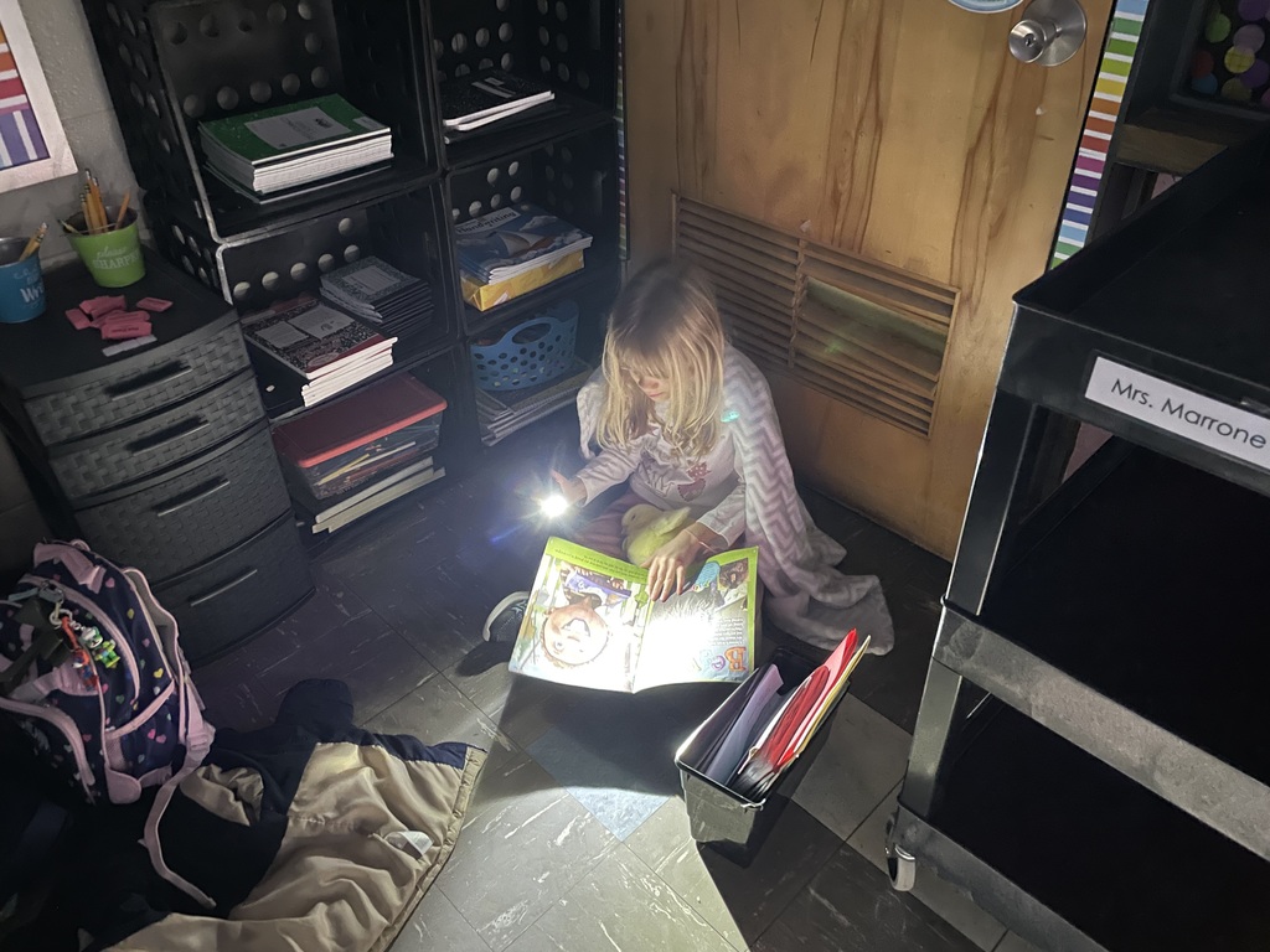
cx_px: 635
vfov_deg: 53.1
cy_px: 476
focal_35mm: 26
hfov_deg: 67.3
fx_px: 954
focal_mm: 4.2
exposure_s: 1/15
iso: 800
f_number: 1.6
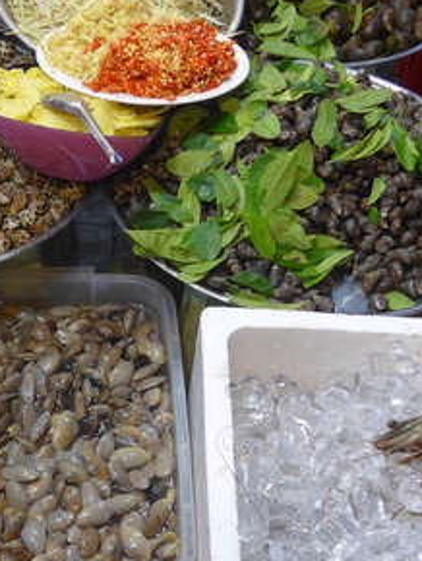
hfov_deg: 22.8
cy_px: 410
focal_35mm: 64
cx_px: 114
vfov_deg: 29.8
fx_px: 1039
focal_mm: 6
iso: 250
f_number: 2
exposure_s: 1/60
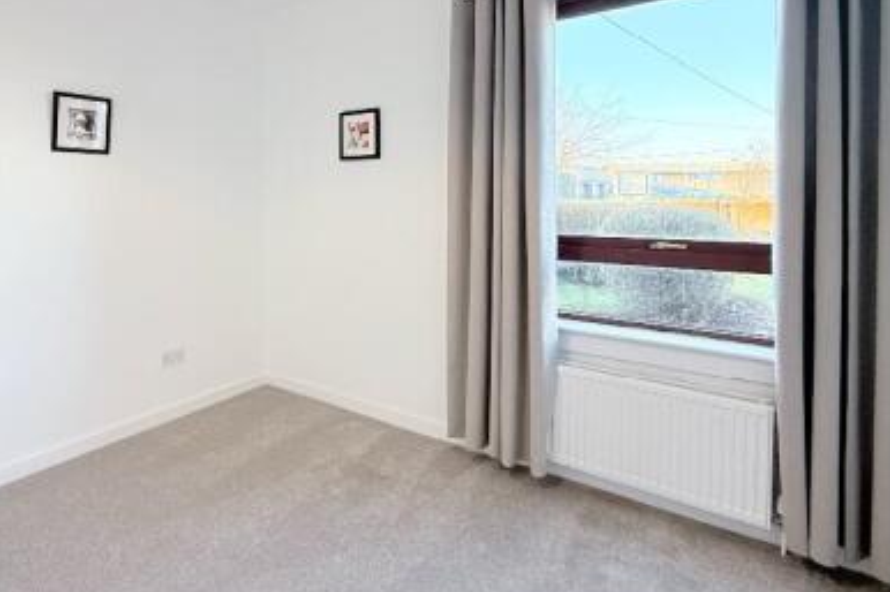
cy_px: 199
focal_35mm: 22
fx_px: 544
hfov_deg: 77.2
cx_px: 333
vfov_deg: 56.0
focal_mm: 2.22
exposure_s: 1/99
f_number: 2.2
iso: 160
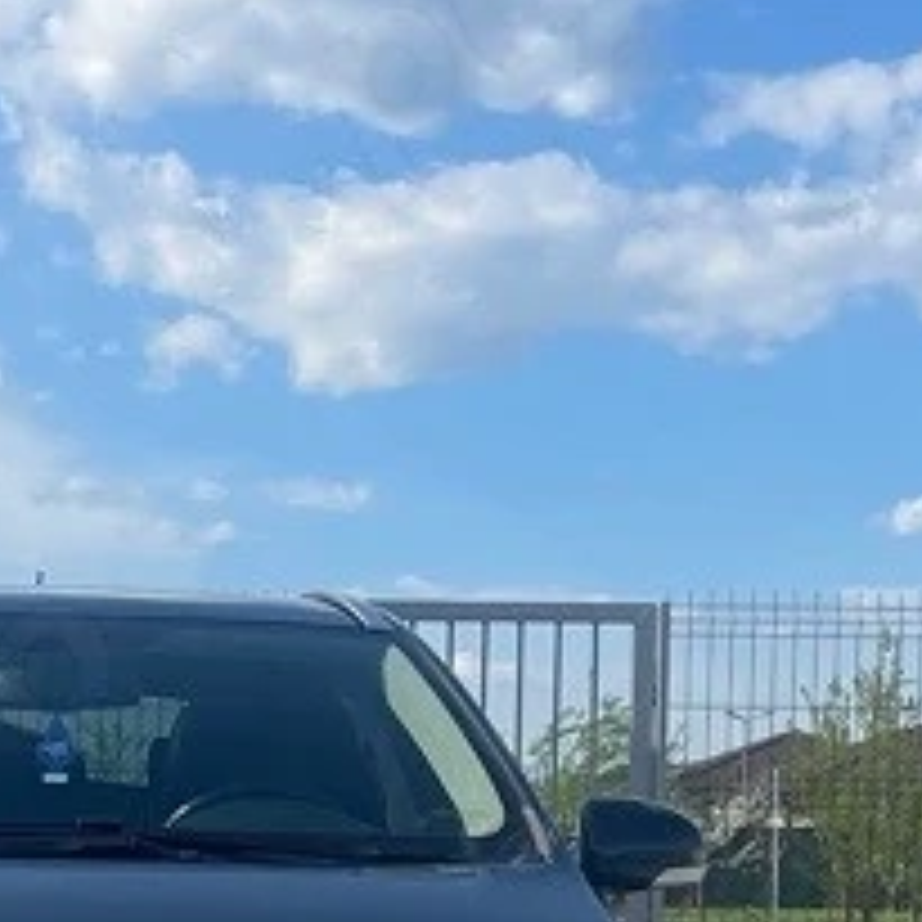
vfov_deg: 15.2
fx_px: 3375
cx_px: -72
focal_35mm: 112
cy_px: 994
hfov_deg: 15.2
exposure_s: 1/2882
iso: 32
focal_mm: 4.2
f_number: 1.6
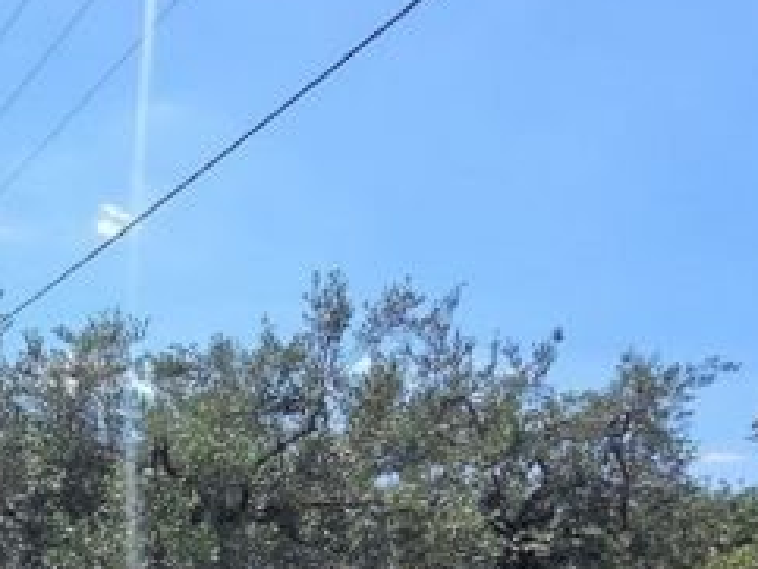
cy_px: 688
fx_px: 833
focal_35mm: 38
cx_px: -102
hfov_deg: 38.9
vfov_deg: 31.4
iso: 50
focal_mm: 2.2
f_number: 2.2
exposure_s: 1/2283
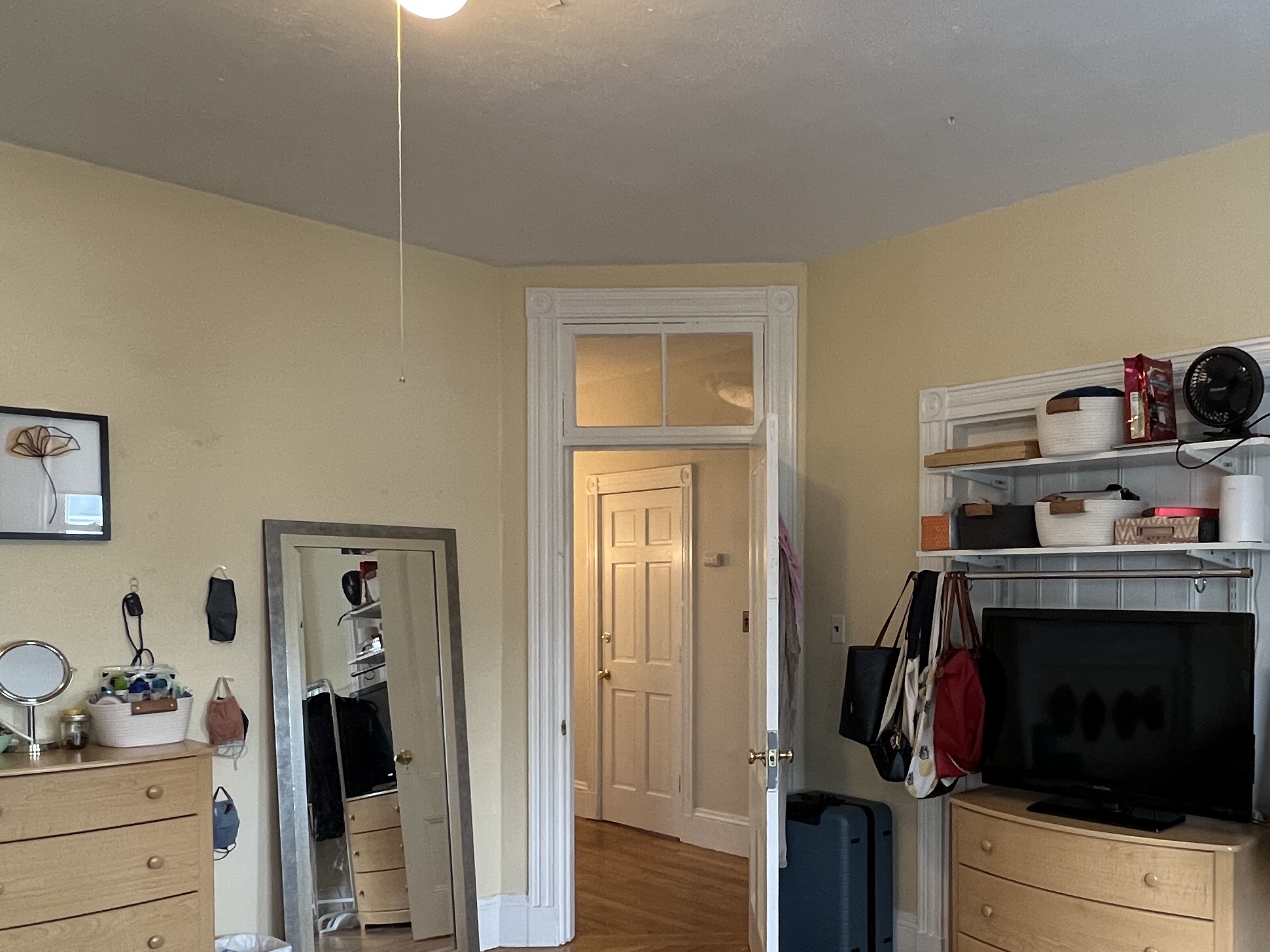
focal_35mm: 27
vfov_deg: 50.6
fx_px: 991
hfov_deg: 62.5
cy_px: 623
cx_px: 912
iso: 320
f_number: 1.8
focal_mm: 1.57
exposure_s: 1/60
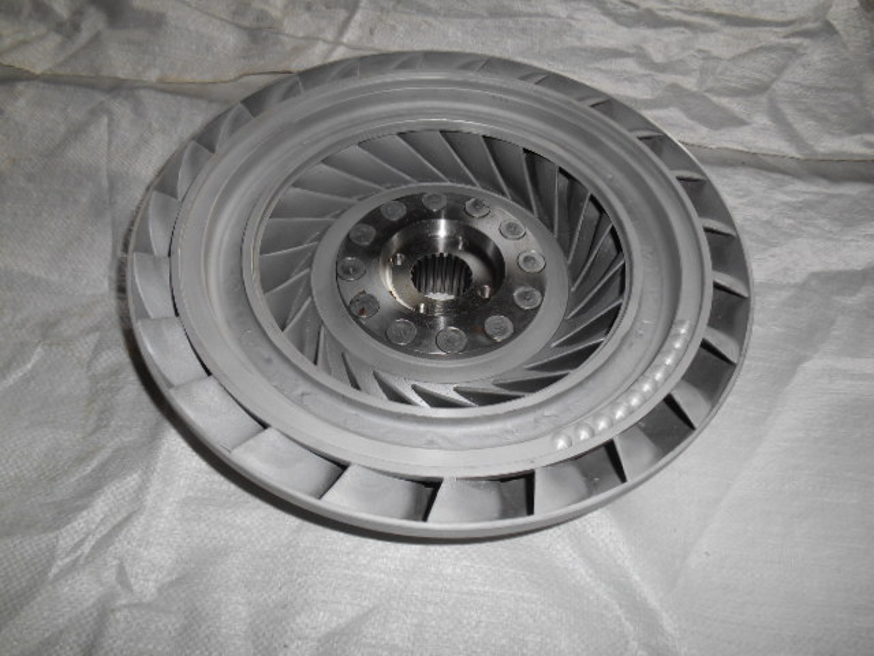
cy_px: 328
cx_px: 437
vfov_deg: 53.1
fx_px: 656
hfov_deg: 67.3
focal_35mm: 26
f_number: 3.4
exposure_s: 1/25
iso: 80
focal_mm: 4.7
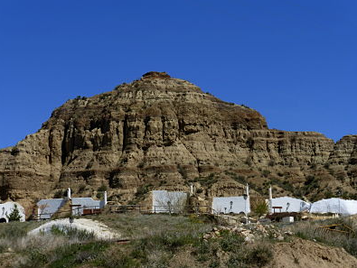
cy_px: 134
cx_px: 177
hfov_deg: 22.7
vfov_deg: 17.2
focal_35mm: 86
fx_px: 888
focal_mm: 15.1
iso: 100
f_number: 5.2
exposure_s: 1/800
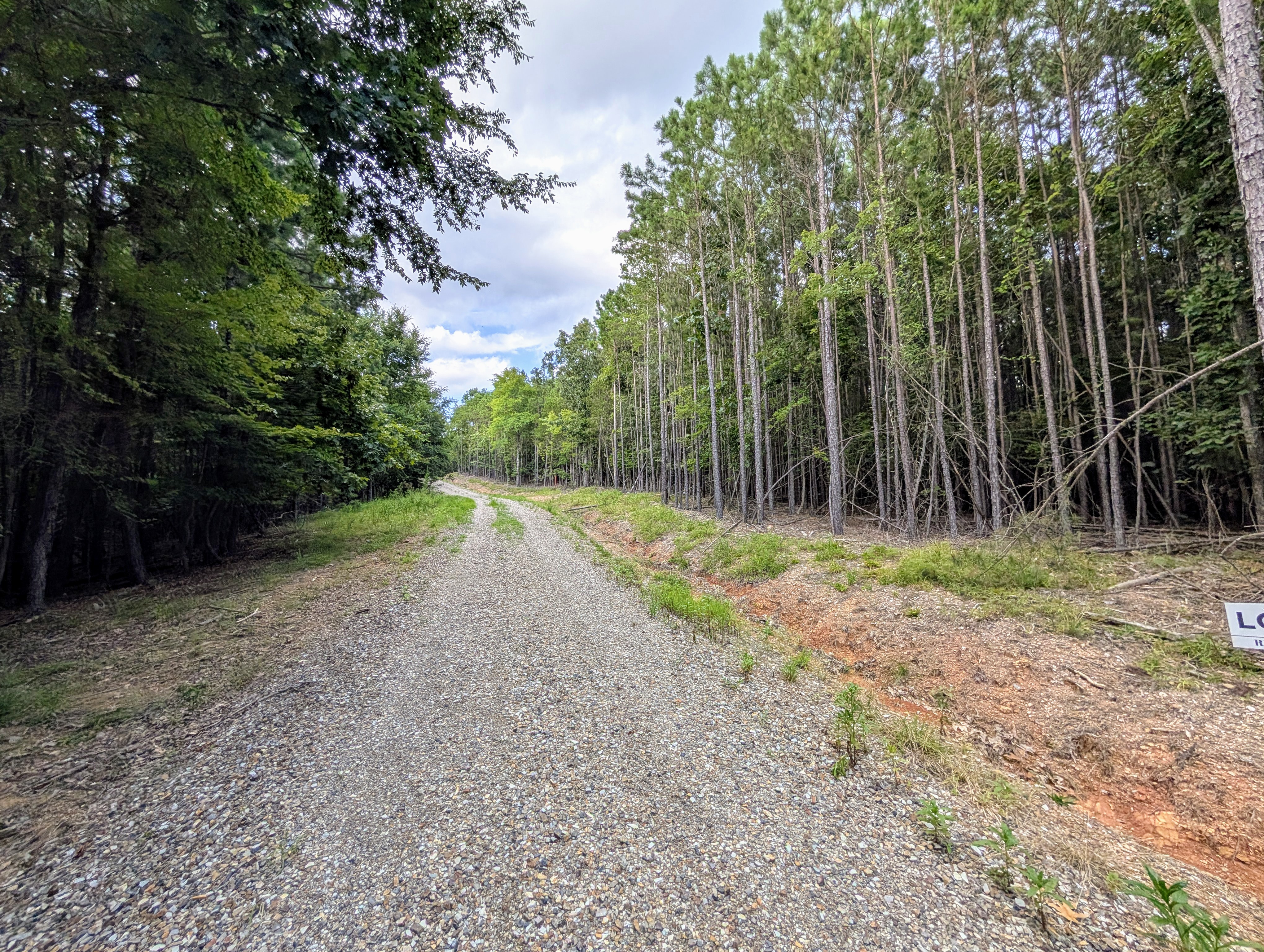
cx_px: 632
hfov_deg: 110.5
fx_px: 439
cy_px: 476
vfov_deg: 94.6
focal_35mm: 12
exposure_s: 1/992
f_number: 1.7
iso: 52
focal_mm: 2.02
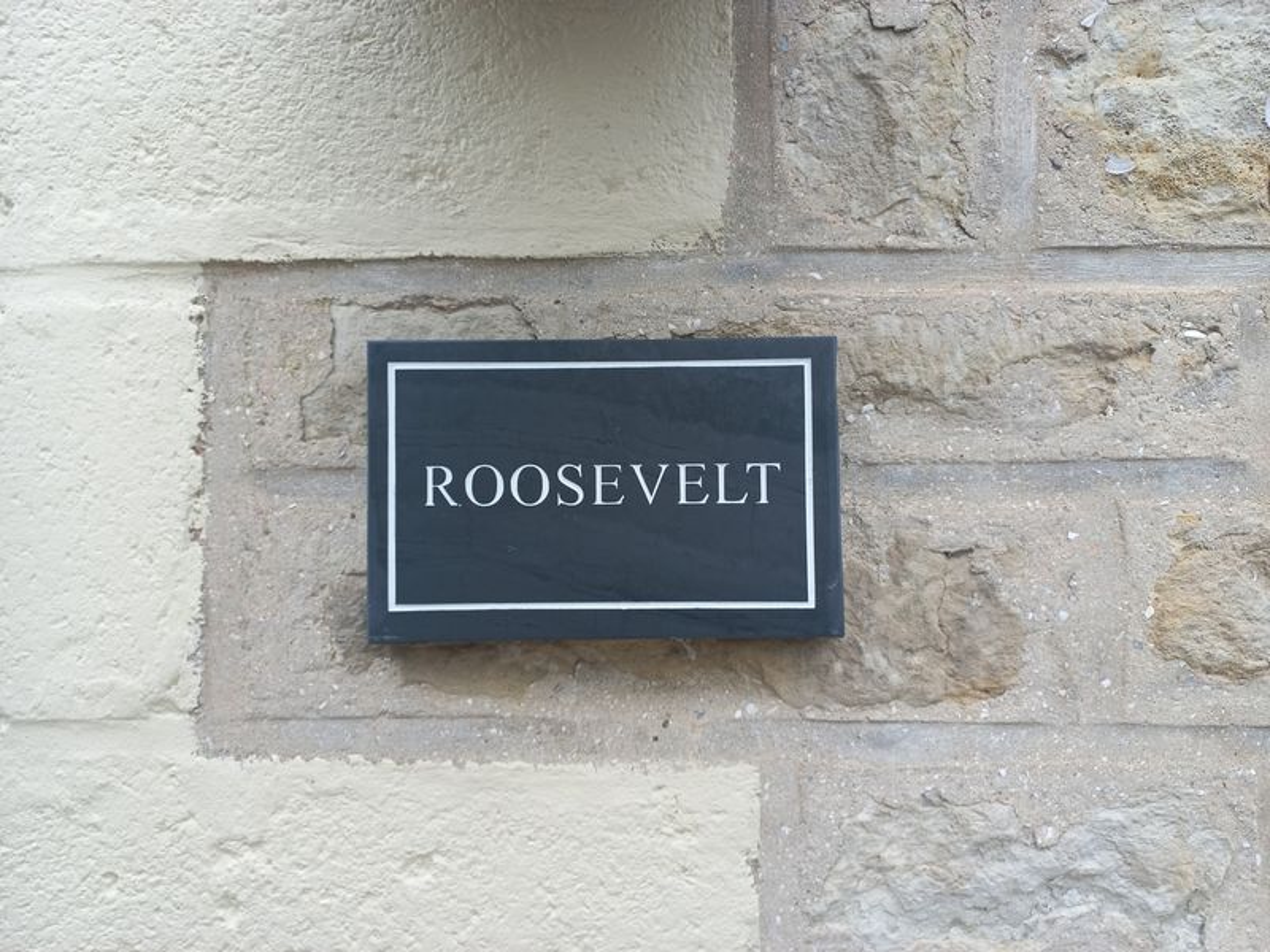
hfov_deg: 69.4
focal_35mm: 25
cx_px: 635
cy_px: 476
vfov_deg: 54.9
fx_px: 917
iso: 25
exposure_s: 1/100
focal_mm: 4.6
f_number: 1.8
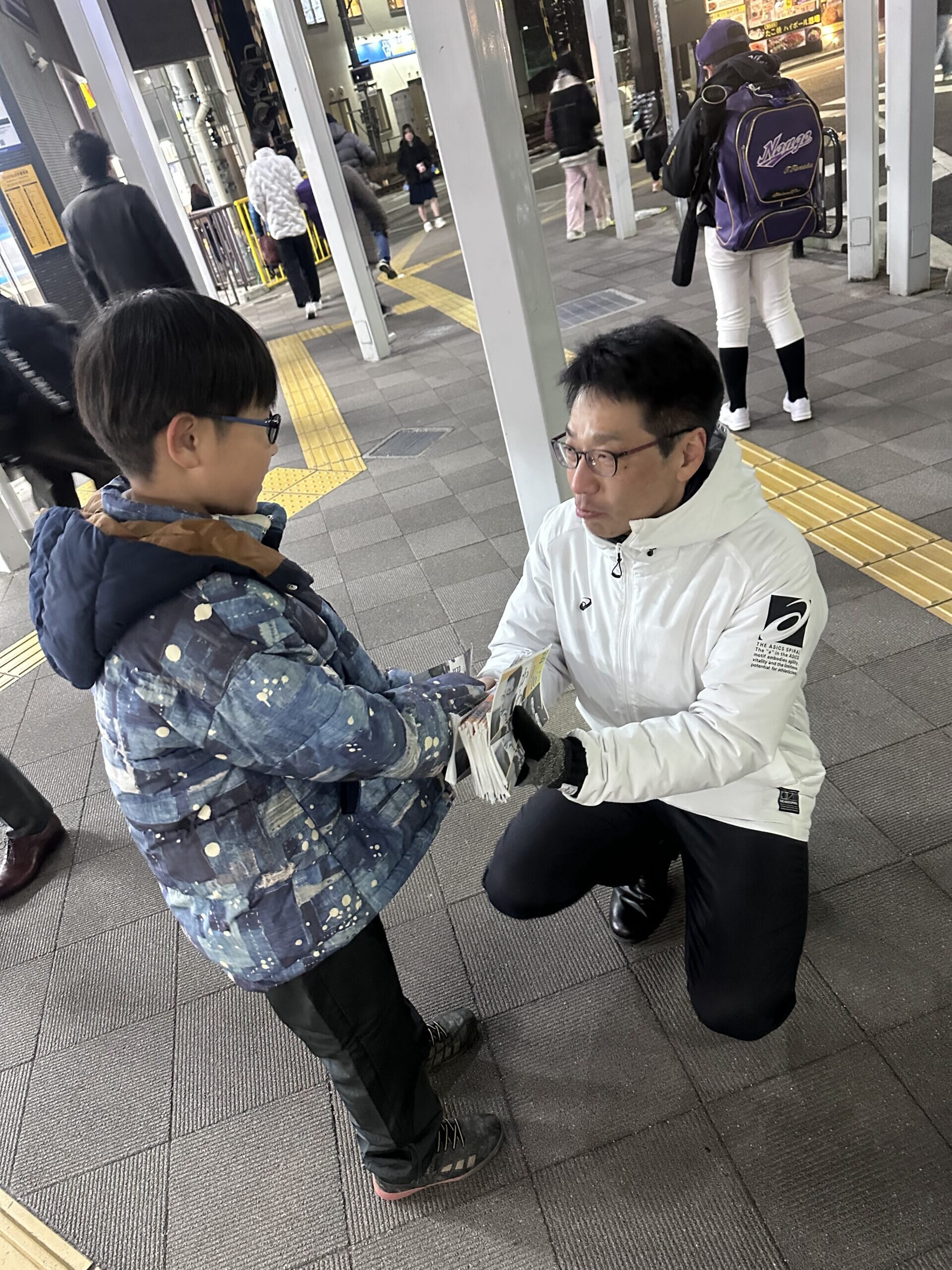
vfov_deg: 71.6
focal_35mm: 24
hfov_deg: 56.8
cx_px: 476
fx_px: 880
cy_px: 635
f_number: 1.78
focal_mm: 6.86
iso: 1000
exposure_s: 1/30
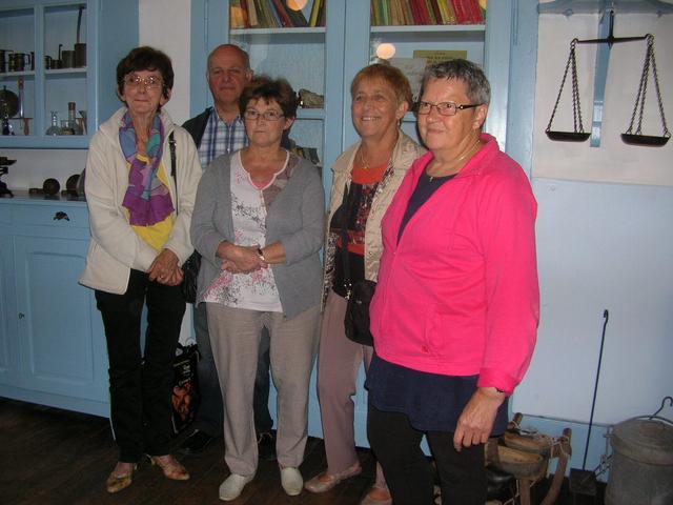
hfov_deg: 52.6
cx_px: 336
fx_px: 680
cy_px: 252
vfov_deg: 40.7
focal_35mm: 35
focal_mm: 5.8
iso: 78
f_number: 2.8
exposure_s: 1/60.1
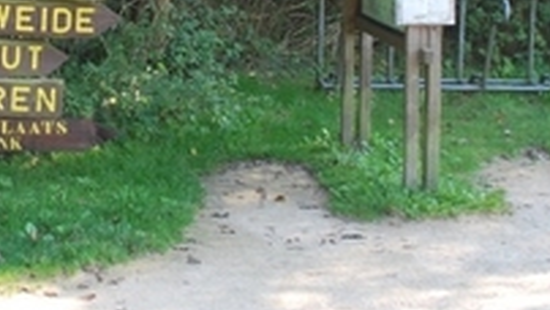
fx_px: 1226
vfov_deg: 14.0
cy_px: -50
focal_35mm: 84
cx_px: 63
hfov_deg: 24.6
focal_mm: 18
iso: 200
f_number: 5
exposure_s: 1/100
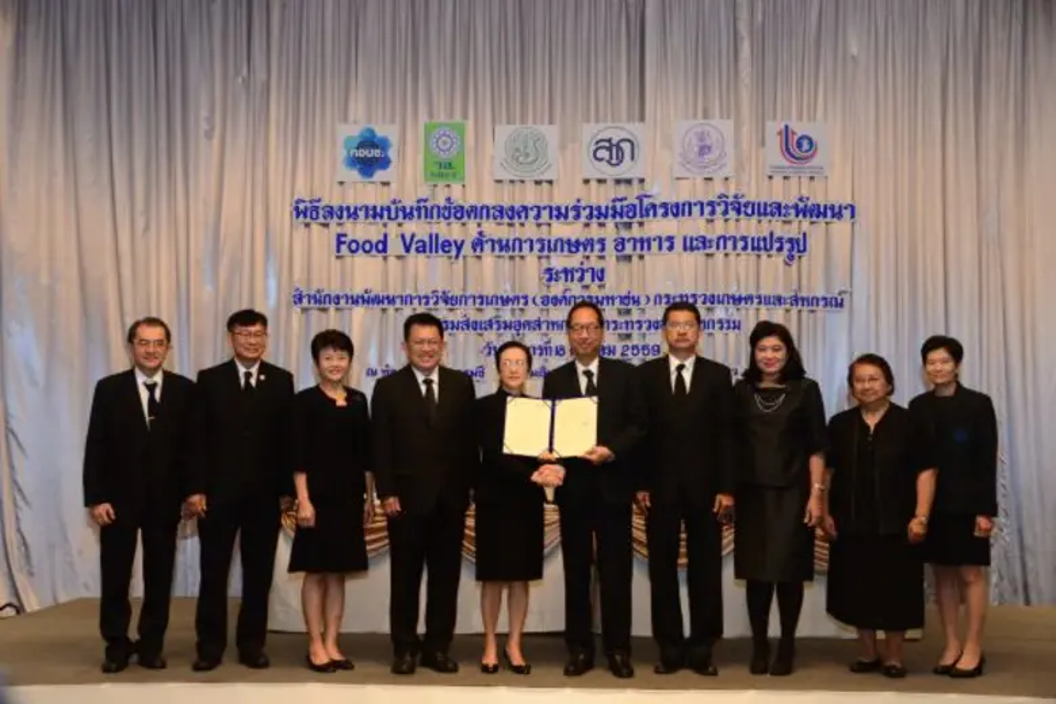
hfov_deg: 48.5
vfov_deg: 33.4
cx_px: 528
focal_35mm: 40
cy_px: 352
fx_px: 1173
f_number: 4.5
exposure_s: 1/125
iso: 4000
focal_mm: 40
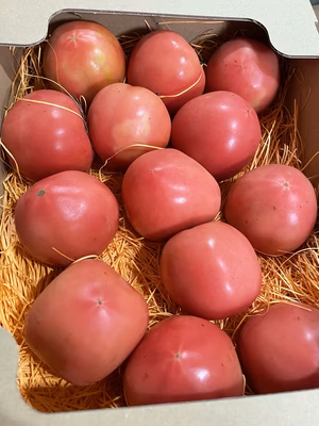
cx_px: 160
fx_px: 319
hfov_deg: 53.1
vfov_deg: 67.3
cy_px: 213
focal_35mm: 26
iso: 500
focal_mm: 4.2
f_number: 1.6
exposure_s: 1/57
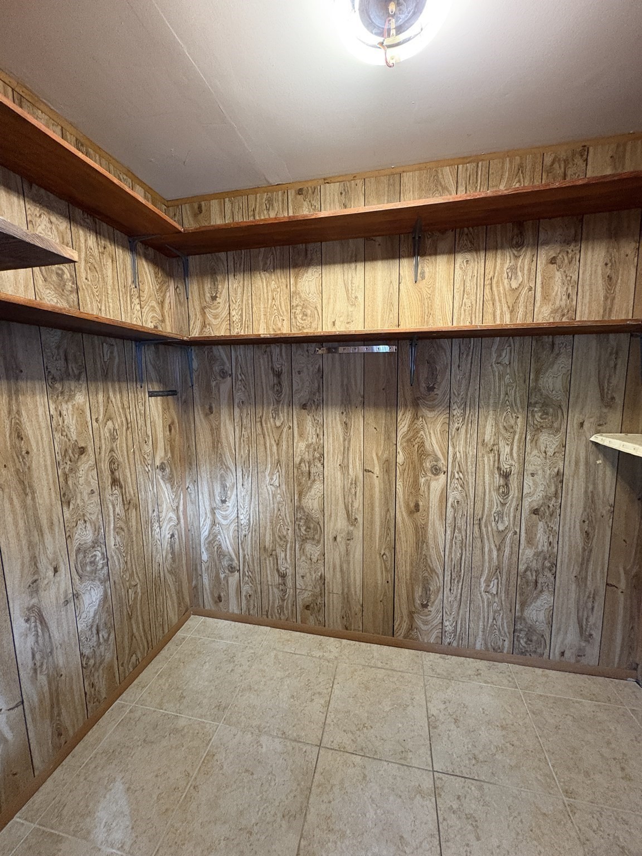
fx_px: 346
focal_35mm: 14
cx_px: 321
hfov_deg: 85.7
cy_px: 428
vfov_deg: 102.1
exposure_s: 1/40
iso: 800
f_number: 2.2
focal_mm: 2.22
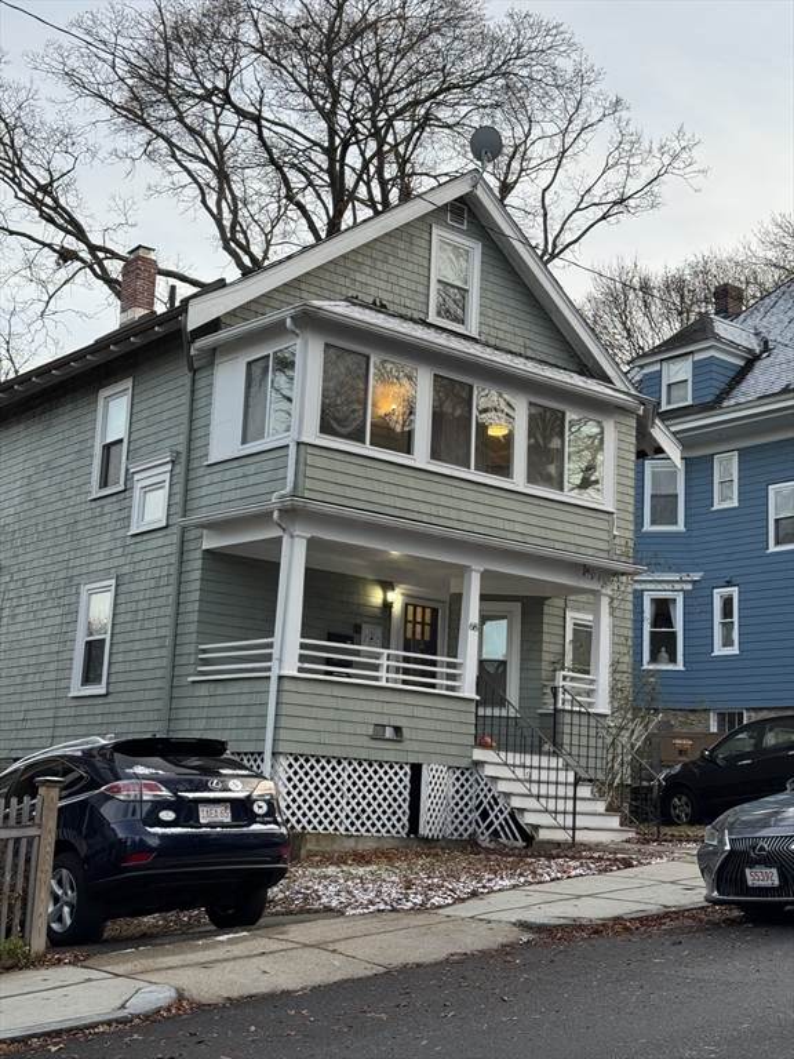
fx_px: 1468
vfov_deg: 39.7
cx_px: 397
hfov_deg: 30.3
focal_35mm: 48
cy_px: 530
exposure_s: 1/213
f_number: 1.78
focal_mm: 6.76
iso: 50
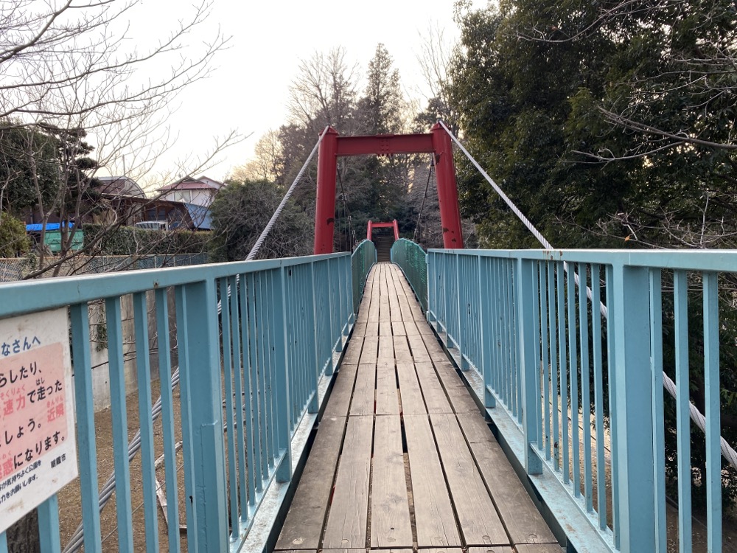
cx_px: 368
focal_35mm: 26
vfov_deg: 53.1
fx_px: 554
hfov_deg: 67.3
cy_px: 276
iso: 32
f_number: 1.8
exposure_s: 1/122
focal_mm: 4.25
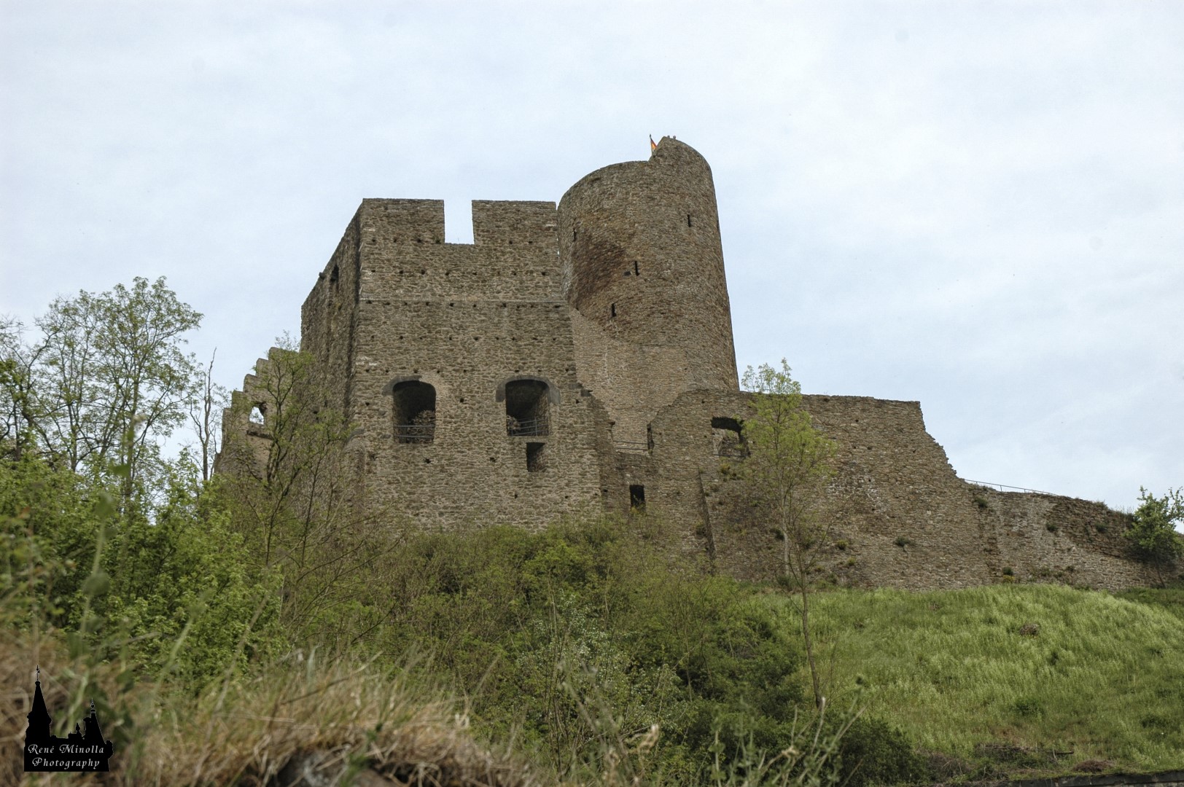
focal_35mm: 57
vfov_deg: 23.7
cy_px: 394
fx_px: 1873
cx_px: 592
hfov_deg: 35.1
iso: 200
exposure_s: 1/200
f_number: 8
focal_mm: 38
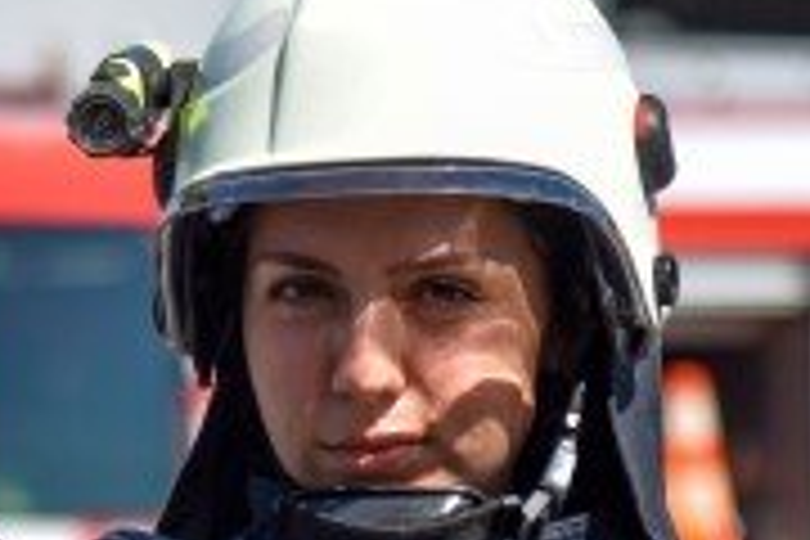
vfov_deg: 2.9
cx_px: 61
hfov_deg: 4.3
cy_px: 544
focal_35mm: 480
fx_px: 10799
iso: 160
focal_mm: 120
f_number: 4
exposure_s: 1/1000
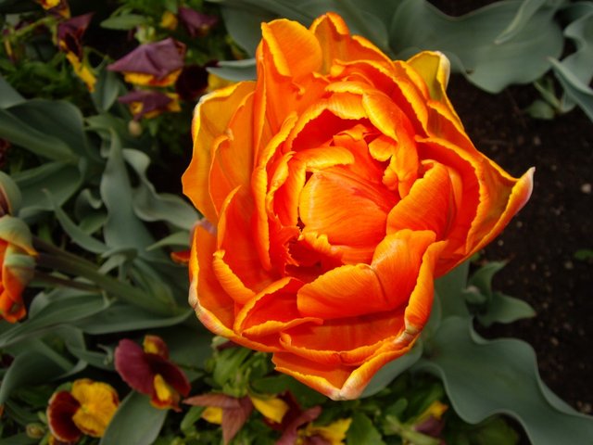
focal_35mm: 38
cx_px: 296
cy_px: 222
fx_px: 651
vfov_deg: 37.7
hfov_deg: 49.0
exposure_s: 1/40
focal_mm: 6.2
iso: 50
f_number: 4.3
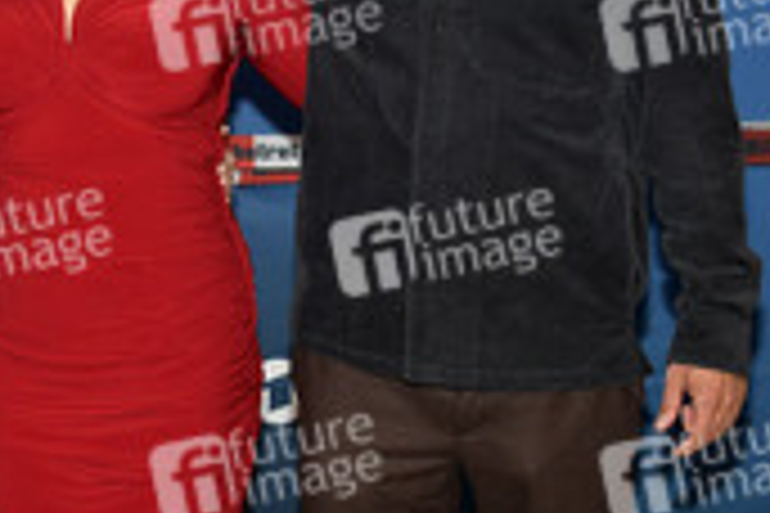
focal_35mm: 116
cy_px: 130
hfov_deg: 17.0
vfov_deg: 11.8
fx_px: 2481
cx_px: -124
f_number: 5.6
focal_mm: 44
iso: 640
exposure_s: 1/200
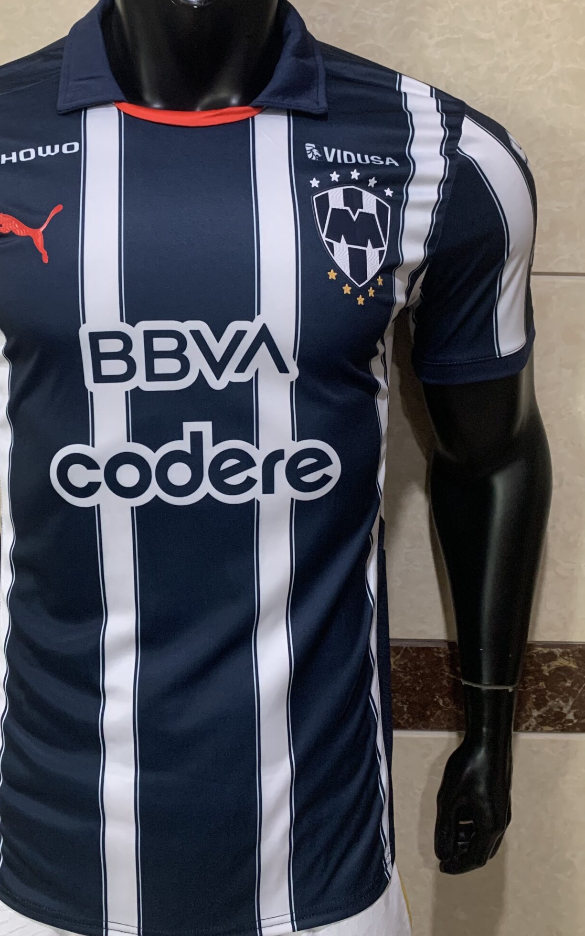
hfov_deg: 35.0
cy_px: 408
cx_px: 201
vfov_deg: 53.9
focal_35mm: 36
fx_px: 918
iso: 400
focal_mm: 4.25
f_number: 1.8
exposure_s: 1/40
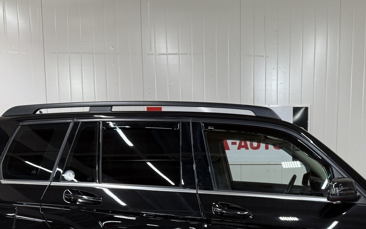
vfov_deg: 25.1
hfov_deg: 40.5
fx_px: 489
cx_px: 250
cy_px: 226
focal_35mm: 49
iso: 100
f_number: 1.78
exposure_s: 1/100
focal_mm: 6.76
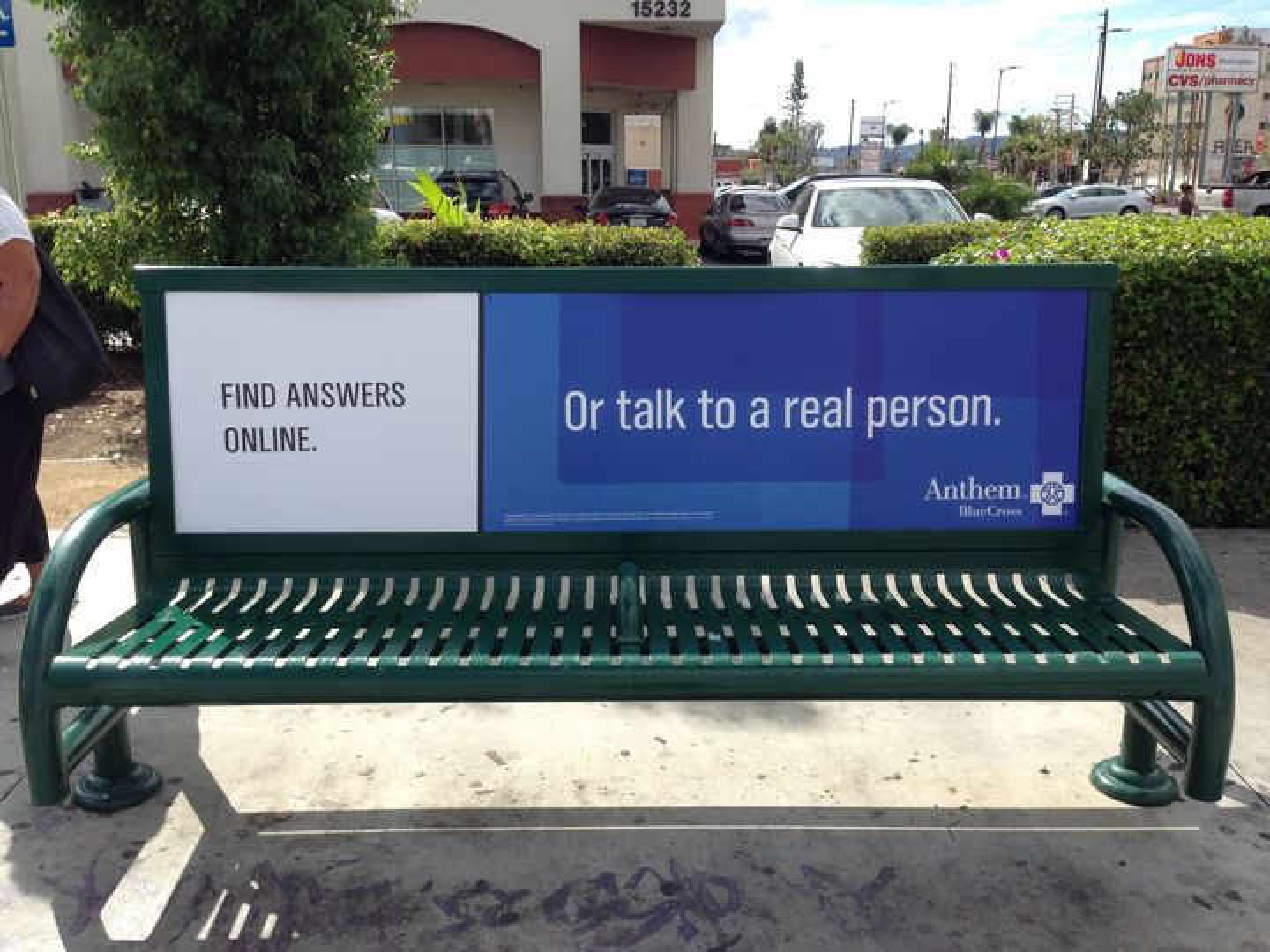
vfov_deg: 42.9
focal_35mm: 33
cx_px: 635
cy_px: 476
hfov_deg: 55.4
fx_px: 1211
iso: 50
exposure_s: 1/1178
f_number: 2.4
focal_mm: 4.12
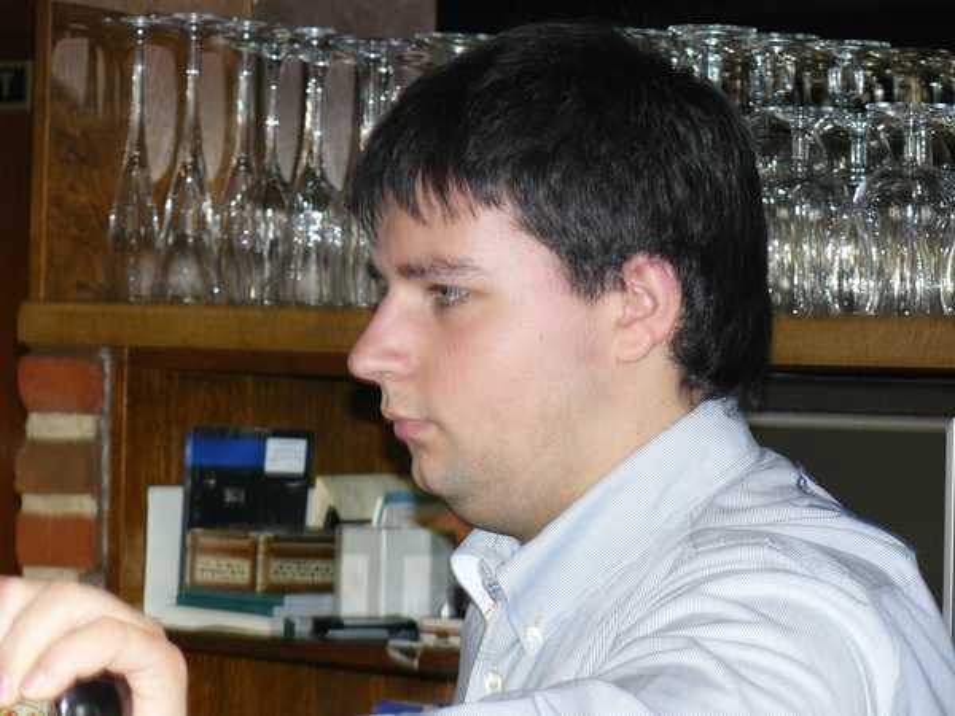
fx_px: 4442
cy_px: 358
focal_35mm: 161
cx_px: 478
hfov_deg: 12.3
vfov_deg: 9.2
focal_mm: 26.8
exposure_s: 1/30
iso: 200
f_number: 3.3
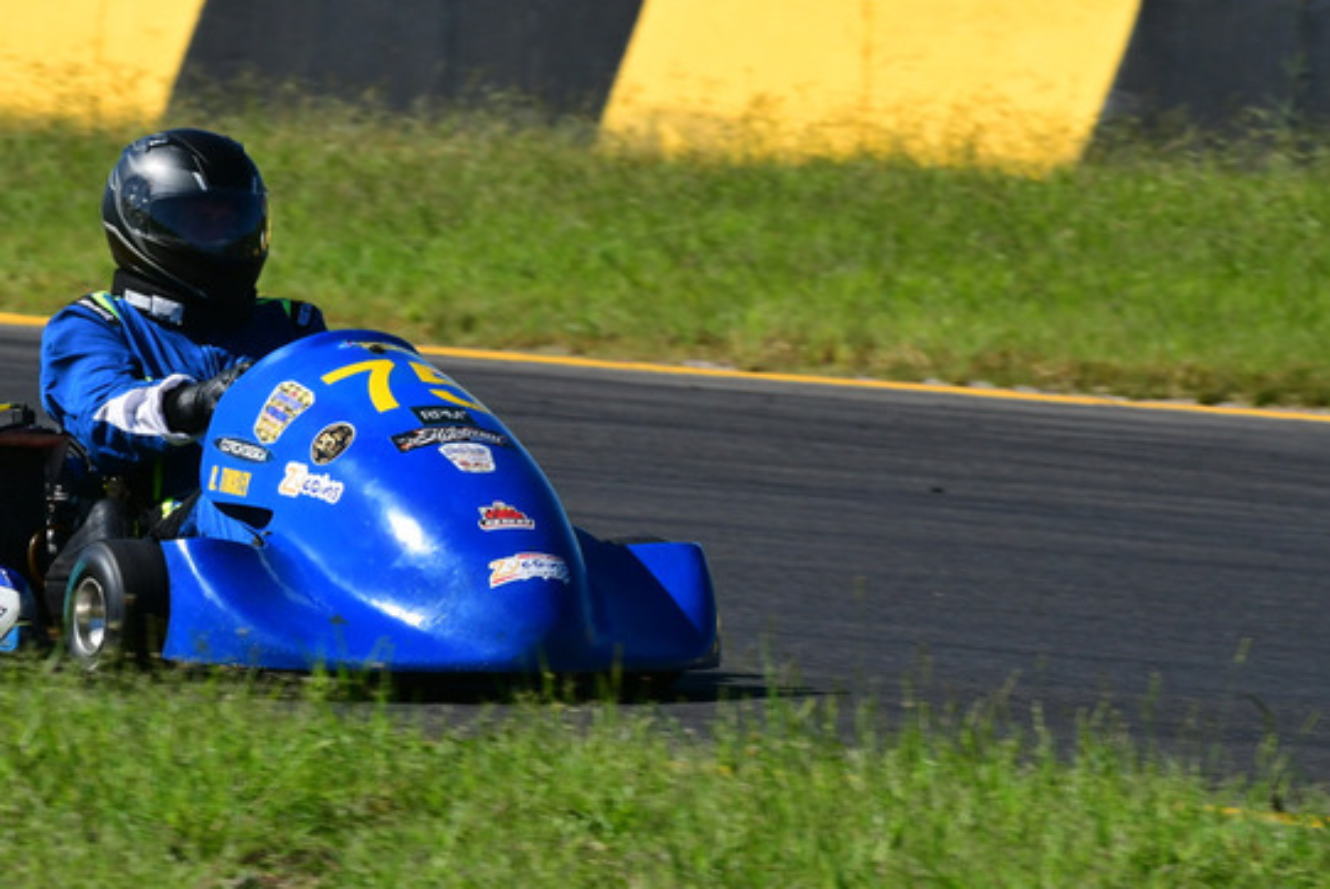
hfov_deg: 3.2
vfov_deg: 2.1
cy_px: 325
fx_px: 23811
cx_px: 374
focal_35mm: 644
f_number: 13
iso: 500
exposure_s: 1/640
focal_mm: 290
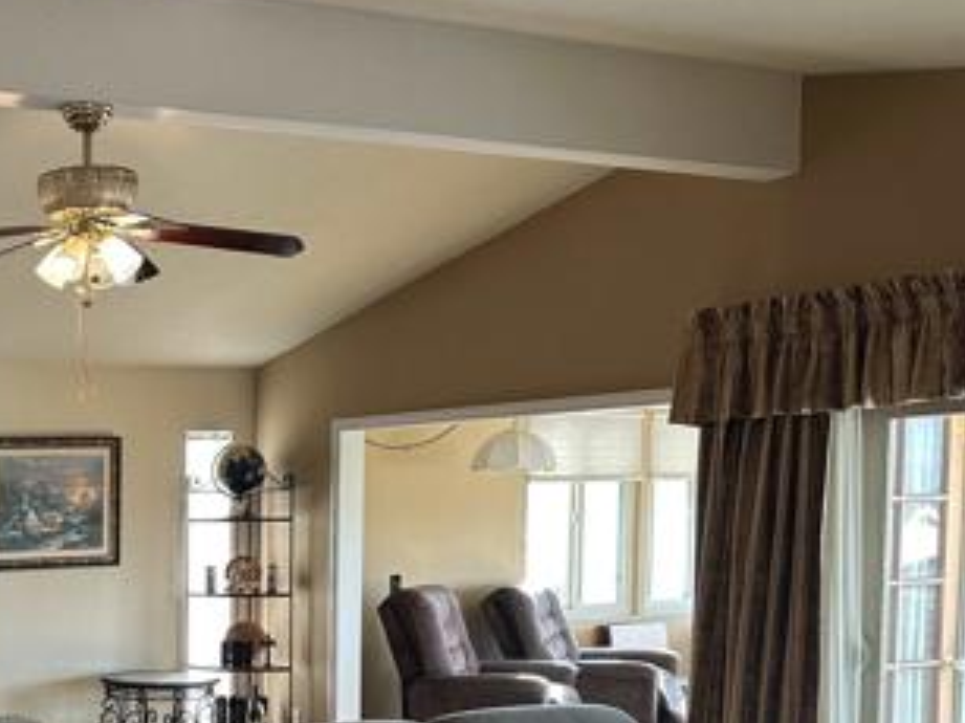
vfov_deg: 28.3
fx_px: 1393
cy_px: 610
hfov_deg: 34.2
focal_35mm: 50
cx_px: -38
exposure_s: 1/60
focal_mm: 6.86
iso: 160
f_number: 1.78
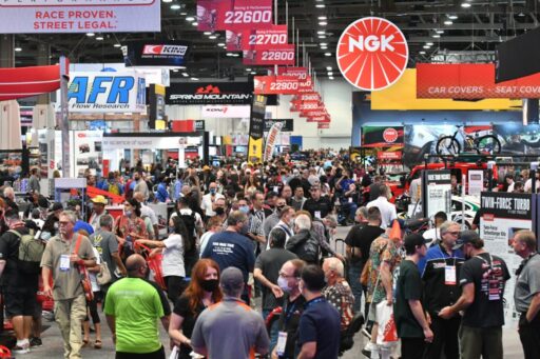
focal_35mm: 129
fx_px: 1934
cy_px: 180
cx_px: 270
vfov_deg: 10.6
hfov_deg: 15.9
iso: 3200
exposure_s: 1/125
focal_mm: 86
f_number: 5.6
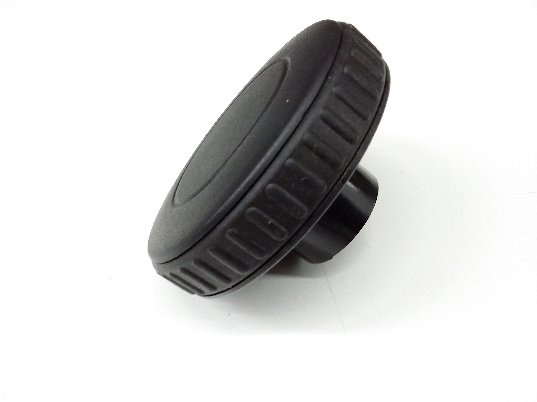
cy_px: 201
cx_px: 268
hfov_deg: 56.8
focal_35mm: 32
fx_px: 496
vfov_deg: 44.2
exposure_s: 1/15
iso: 320
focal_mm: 3.4
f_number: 2.4
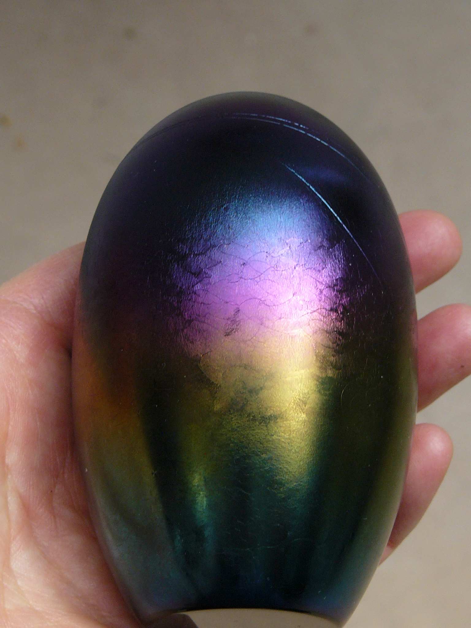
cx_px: 236
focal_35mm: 108
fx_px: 1959
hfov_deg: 13.7
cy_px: 314
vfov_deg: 18.2
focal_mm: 12
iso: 100
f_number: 4.5
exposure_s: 1/250
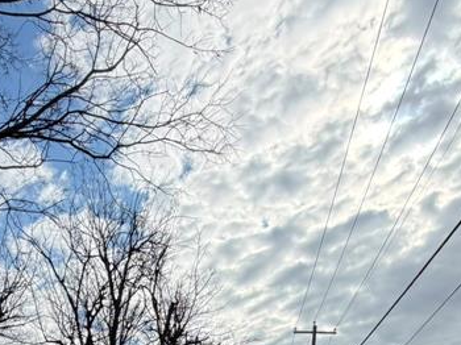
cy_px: 479
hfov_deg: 45.0
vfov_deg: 27.5
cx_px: 149
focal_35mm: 41
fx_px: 546
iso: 25
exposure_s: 1/1312
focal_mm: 2.22
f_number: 2.2
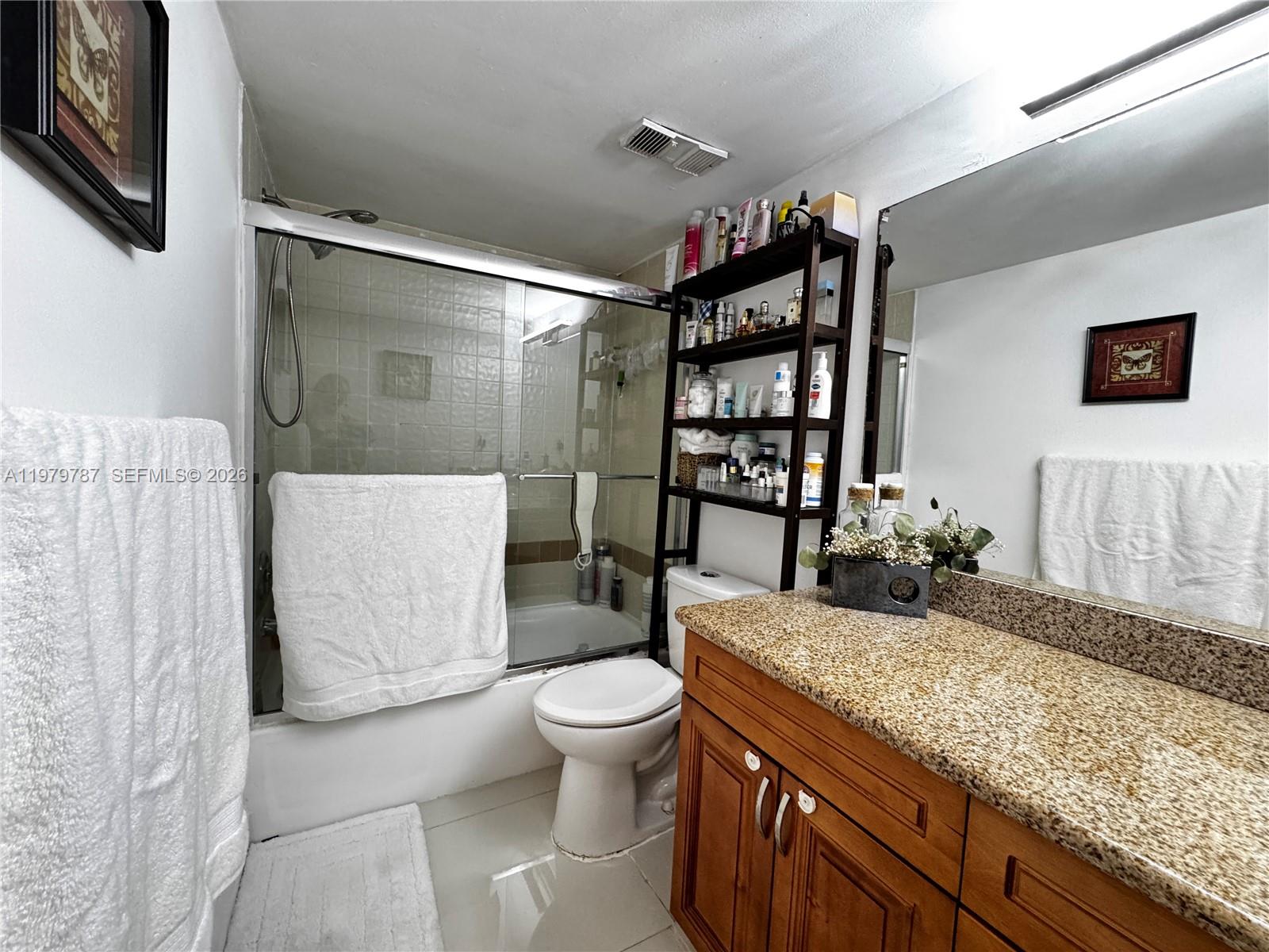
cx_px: 634
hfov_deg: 102.1
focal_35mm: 14
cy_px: 476
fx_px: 513
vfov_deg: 85.7
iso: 500
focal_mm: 2.22
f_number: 2.2
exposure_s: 1/60
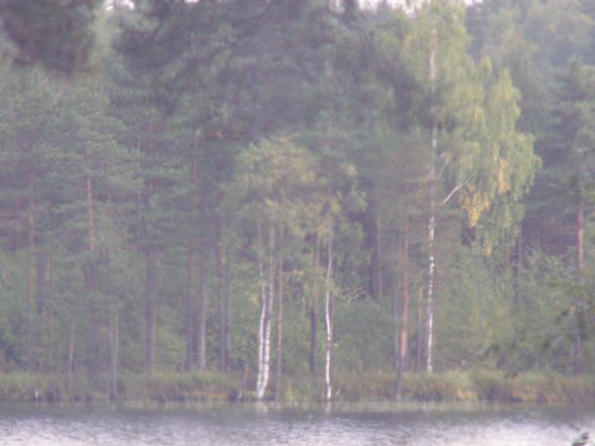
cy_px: 313
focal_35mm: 743
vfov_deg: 2.0
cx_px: 279
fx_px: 12771
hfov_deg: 2.7
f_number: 5
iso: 50
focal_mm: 69.45
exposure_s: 1/100
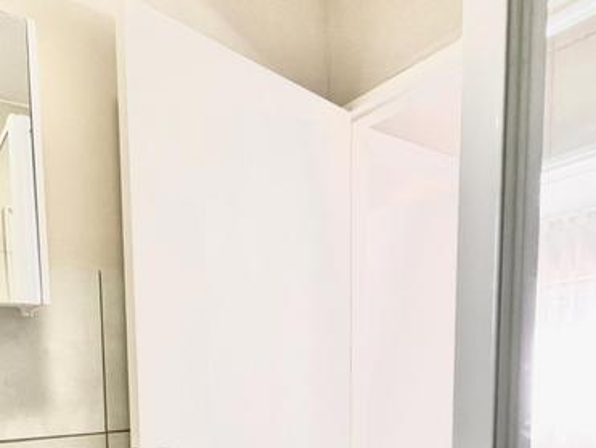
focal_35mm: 28
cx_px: 206
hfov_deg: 62.1
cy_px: 417
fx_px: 483
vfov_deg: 44.5
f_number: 1.8
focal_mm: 1.57
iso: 250
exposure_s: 1/86
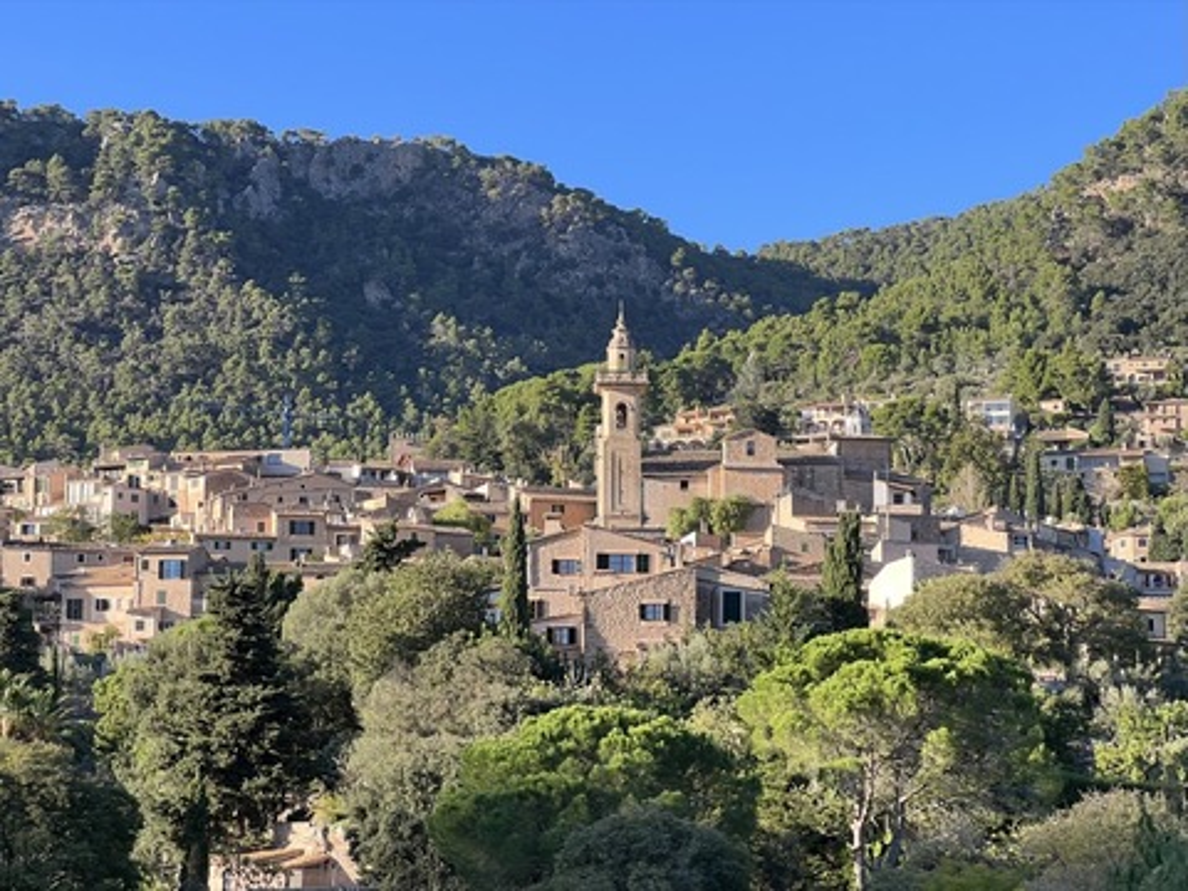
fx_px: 2643
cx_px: 594
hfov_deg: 25.3
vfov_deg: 19.1
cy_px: 446
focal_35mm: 77
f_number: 2.8
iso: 32
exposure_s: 1/158
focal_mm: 9
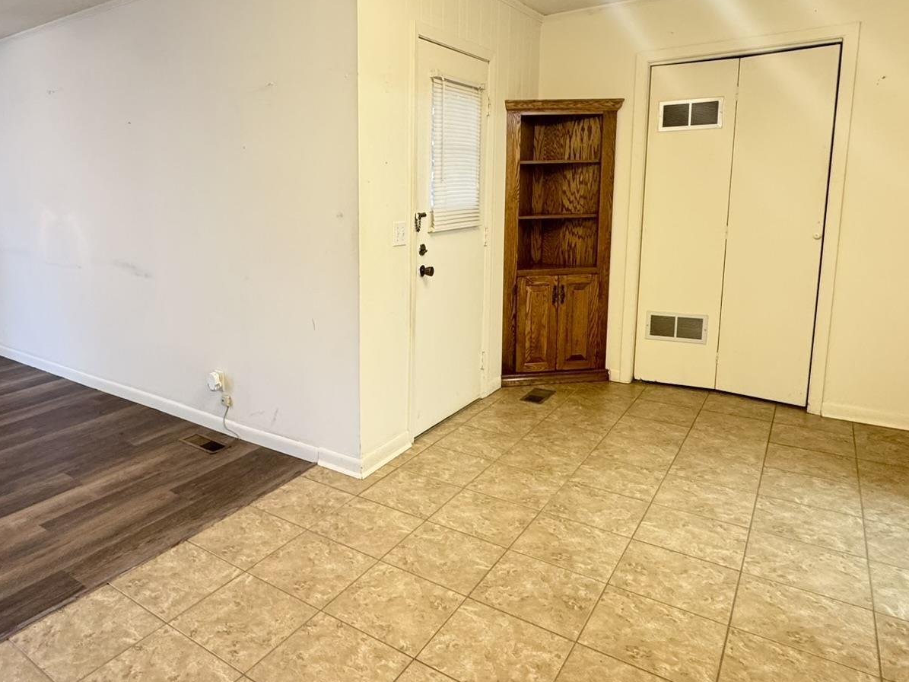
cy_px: 276
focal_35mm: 24
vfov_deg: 56.4
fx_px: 630
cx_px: 313
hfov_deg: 69.8
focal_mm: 2.22
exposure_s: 1/60
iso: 400
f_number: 2.2
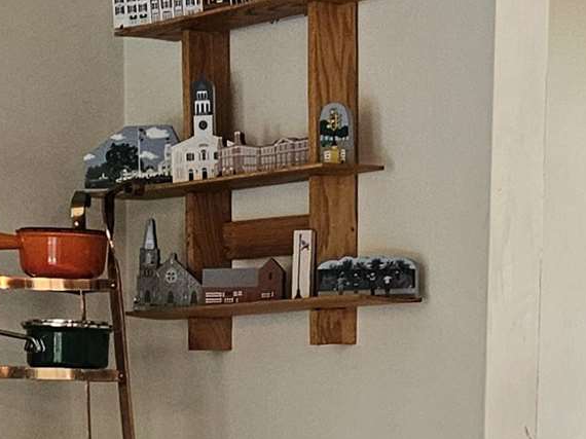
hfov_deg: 15.9
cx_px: 222
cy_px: 772
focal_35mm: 124
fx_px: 2098
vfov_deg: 11.2
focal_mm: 5.4
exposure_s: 1/120
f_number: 1.8
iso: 250
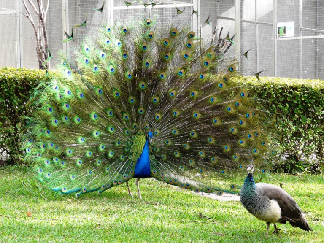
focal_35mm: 147
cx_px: 162
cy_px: 122
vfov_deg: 10.1
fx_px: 1376
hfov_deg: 13.4
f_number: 3.6
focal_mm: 24.2
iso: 125
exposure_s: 1/60
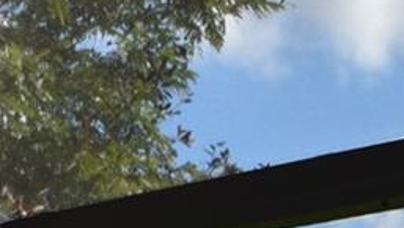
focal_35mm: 176
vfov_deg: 6.2
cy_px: 744
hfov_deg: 12.0
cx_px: 440
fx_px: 1887
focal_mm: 18
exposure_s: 1/250
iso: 100
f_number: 8
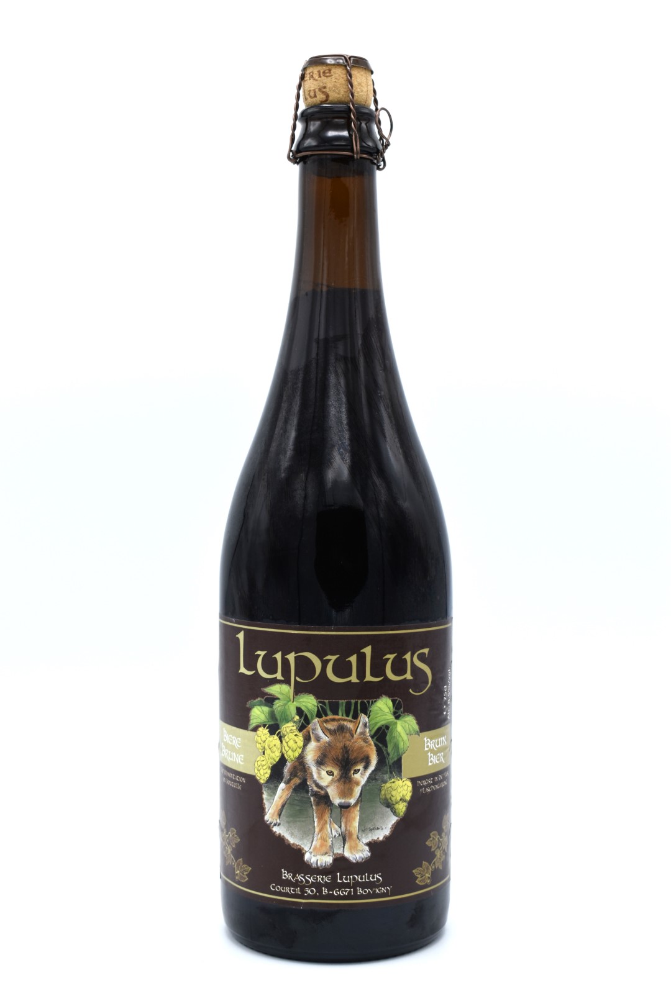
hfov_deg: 25.8
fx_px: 1468
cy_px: 503
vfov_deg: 37.9
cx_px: 336
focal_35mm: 52
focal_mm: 35
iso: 200
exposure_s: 1/250
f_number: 6.3
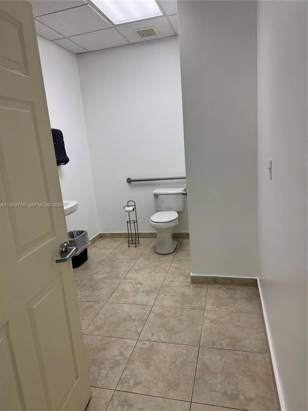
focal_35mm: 24
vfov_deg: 71.6
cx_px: 154
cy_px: 206
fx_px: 285
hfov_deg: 56.8
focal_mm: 6.76
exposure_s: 1/120
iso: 100
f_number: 1.78
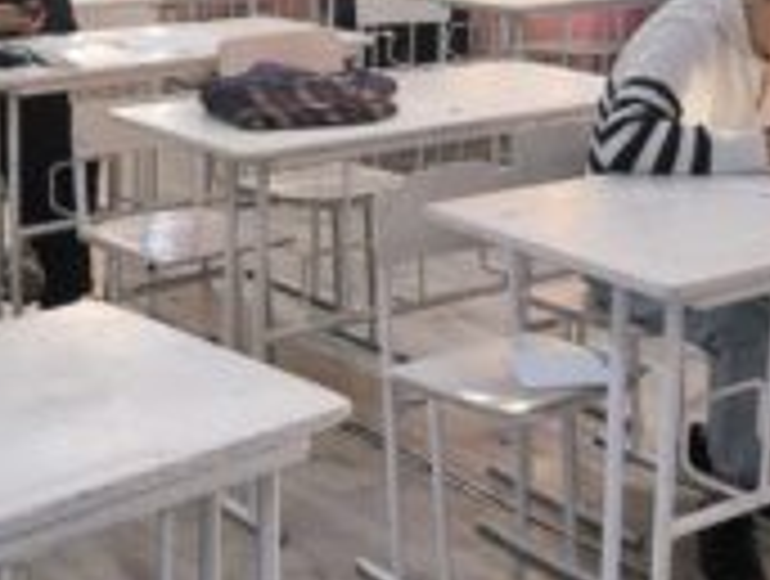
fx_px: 1560
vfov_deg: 20.4
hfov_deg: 27.0
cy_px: -2
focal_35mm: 70
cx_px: 113
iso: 188
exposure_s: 1/100
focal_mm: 5.24
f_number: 1.7
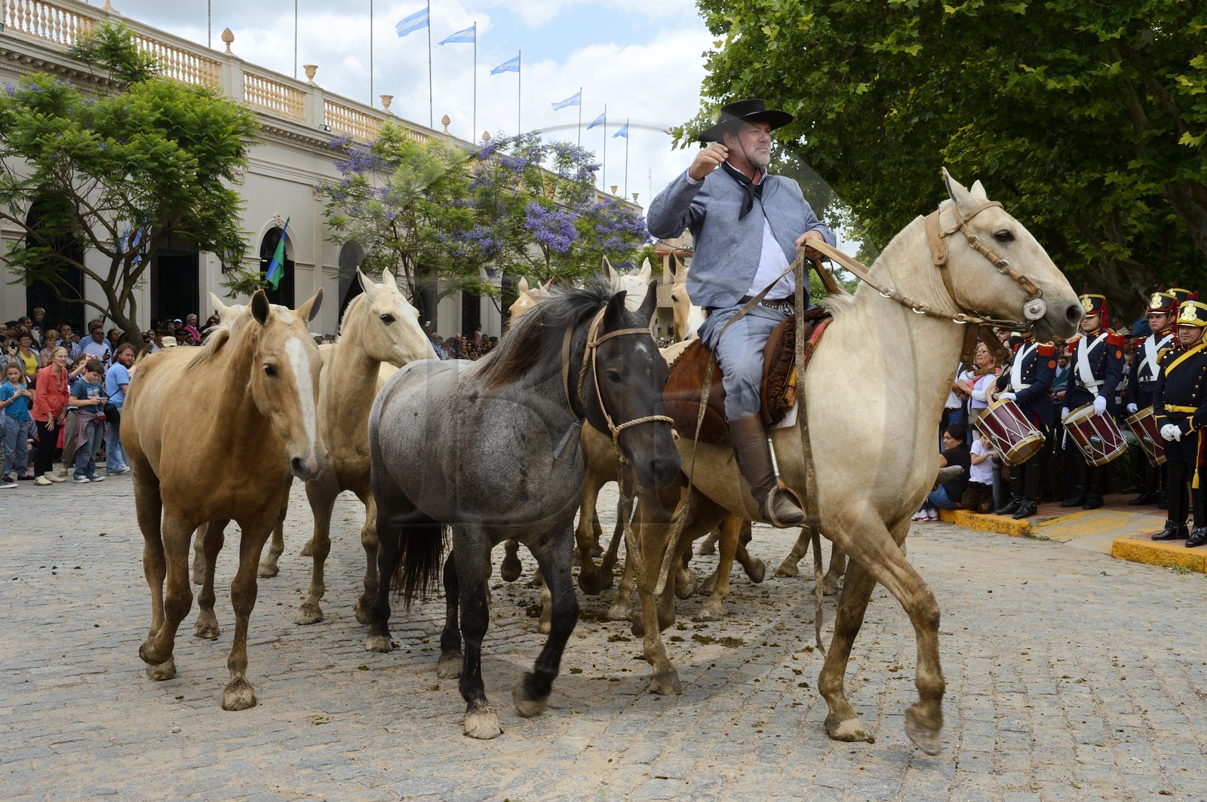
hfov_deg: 50.7
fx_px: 1273
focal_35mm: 38
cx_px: 604
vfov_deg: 35.0
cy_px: 401
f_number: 11
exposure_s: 1/320
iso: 400
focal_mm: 38
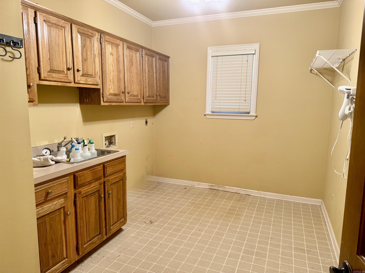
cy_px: 136
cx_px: 182
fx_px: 253
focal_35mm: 24
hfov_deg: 71.6
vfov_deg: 56.8
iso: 125
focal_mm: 6.76
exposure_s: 1/60
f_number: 1.78
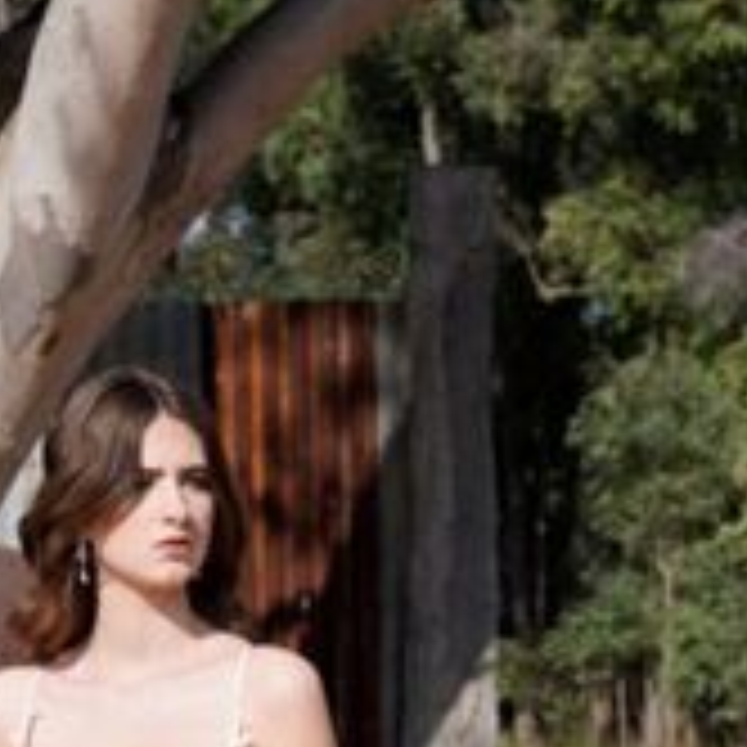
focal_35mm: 196
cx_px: 324
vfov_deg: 8.7
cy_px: 1184
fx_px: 4785
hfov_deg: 8.9
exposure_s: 1/500
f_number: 5.6
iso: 100
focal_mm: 50
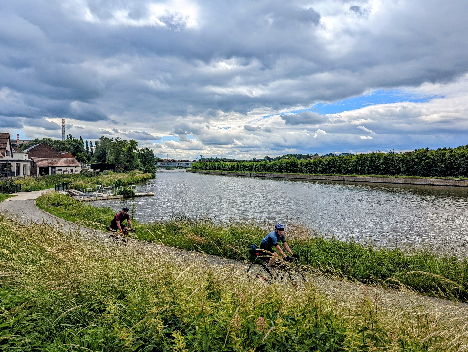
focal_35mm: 26
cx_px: 252
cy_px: 164
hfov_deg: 67.1
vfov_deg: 53.1
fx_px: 352
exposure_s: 1/4926
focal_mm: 6.81
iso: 53
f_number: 1.85
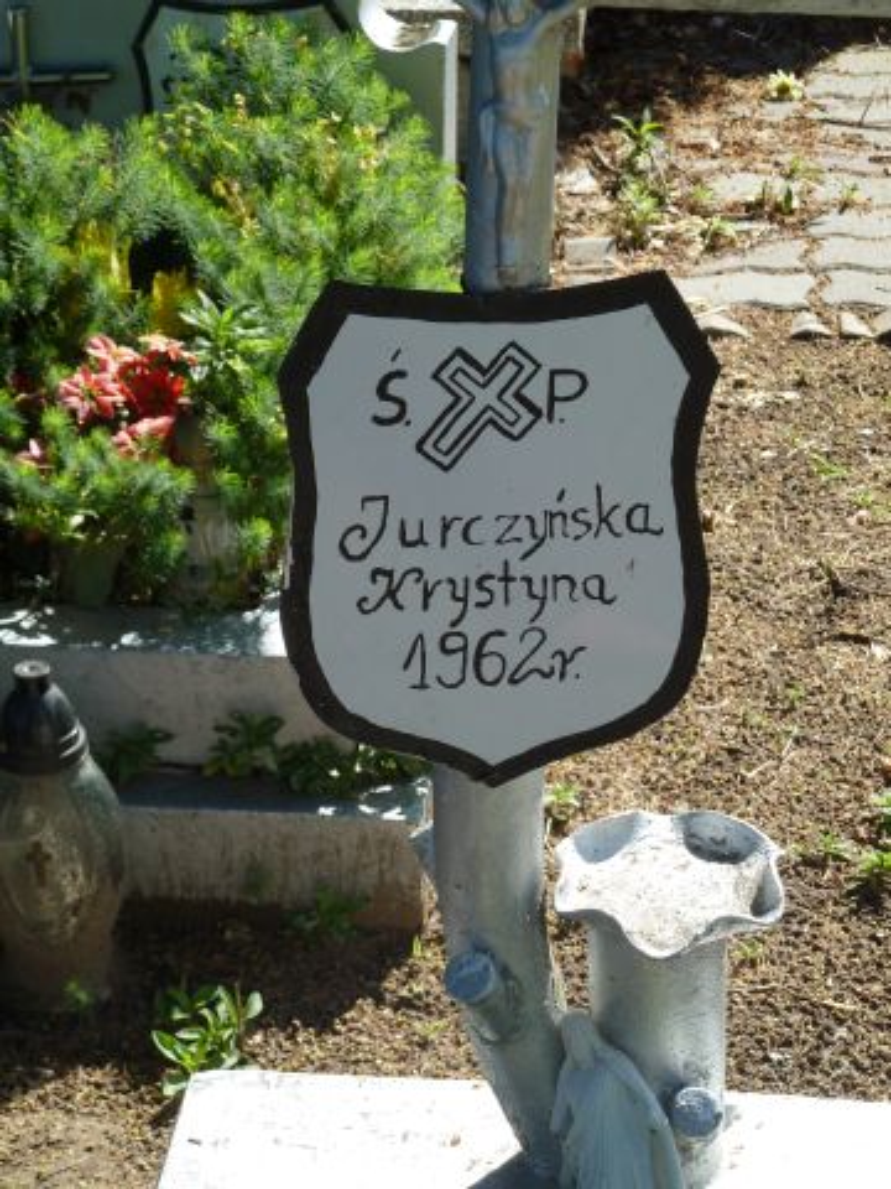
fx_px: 3569
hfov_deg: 14.2
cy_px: 594
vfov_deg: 18.9
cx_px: 446
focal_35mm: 104
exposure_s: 1/250
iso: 80
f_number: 4.3
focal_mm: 17
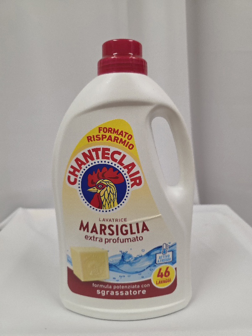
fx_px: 223
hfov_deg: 58.9
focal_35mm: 23
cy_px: 168
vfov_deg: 73.9
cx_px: 126
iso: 320
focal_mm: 6.3
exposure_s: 1/101
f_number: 1.7
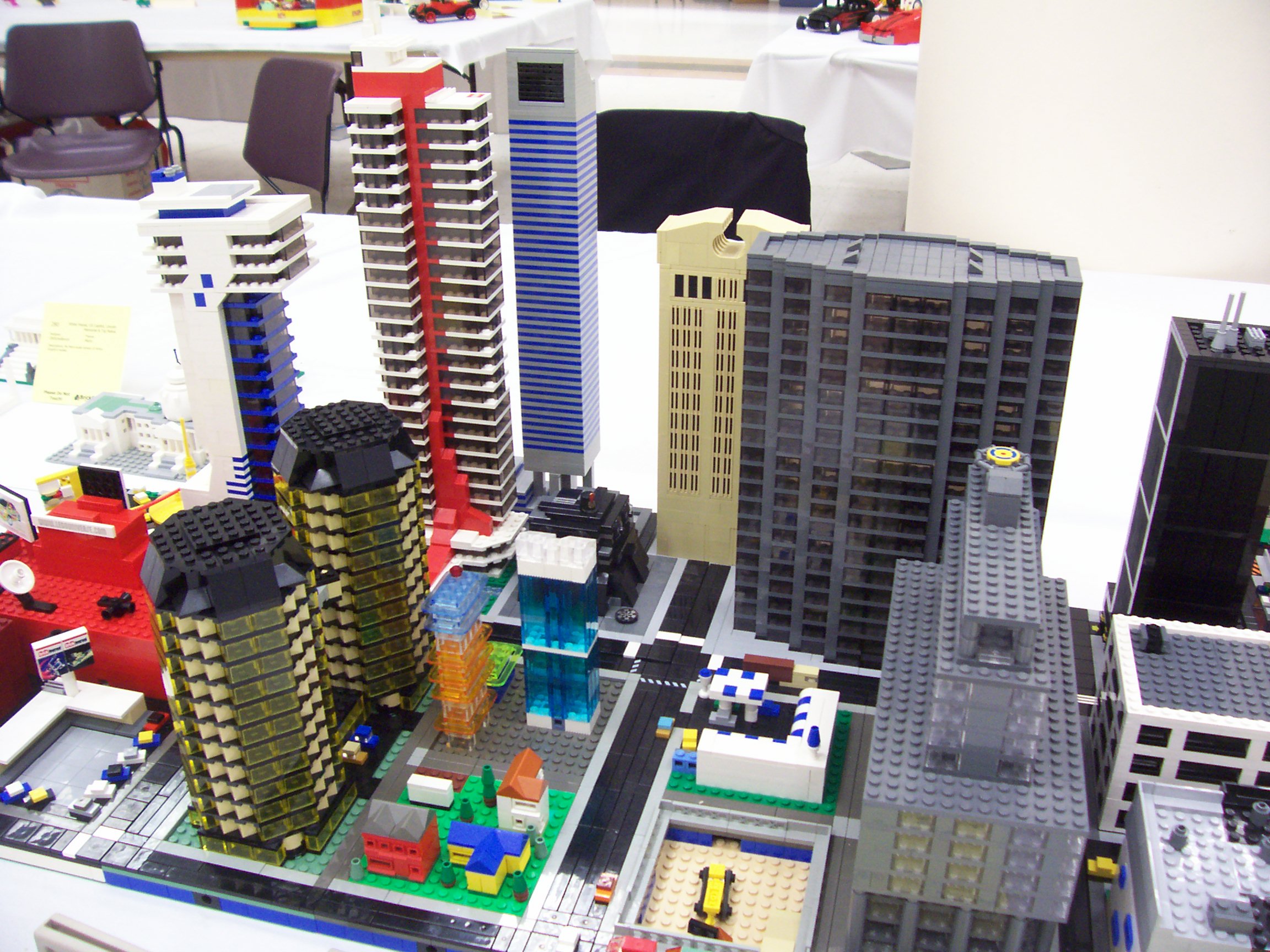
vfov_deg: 41.8
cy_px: 476
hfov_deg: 54.0
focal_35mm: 34
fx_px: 1247
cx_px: 635
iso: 160
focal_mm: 5.6
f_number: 2.7
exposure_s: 1/18.5
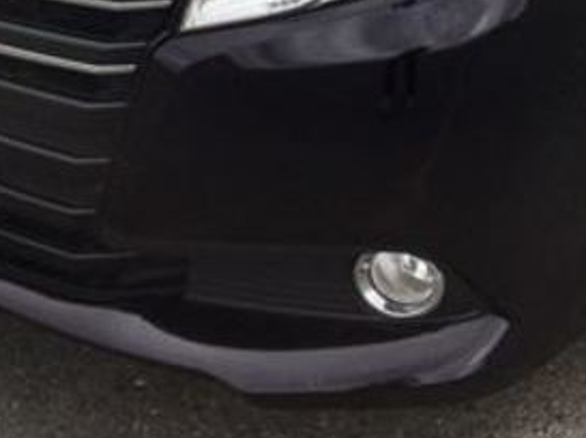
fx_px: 1538
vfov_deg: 15.1
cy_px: -193
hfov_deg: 21.4
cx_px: 438
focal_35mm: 91
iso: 25
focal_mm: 3.3
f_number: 2.4
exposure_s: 1/506
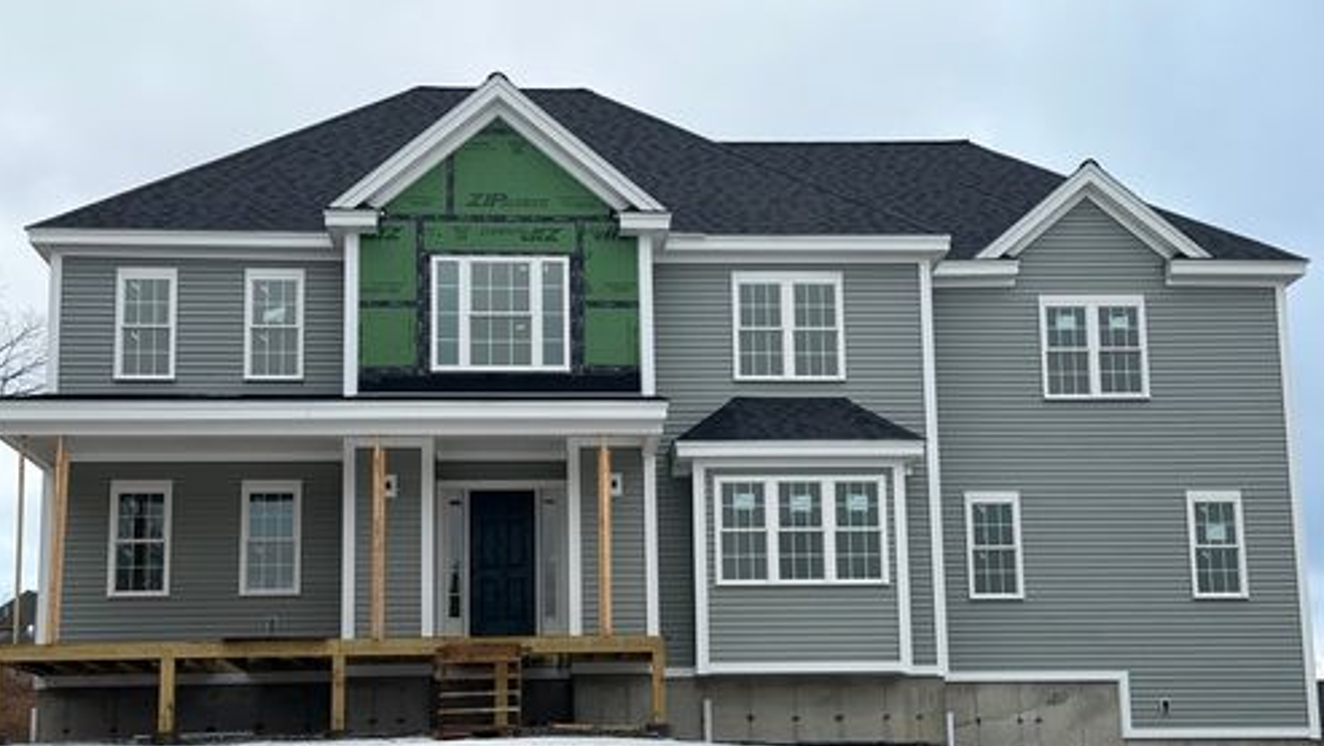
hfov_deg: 39.1
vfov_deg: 22.6
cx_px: 663
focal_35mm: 53
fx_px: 1862
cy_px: 482
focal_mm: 6.76
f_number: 1.78
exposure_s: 1/1715
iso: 64
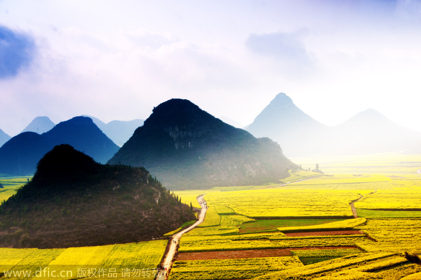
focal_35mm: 75
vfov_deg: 18.1
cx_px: 210
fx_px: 876
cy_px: 140
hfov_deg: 27.0
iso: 200
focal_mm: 50
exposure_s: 1/80
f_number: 14
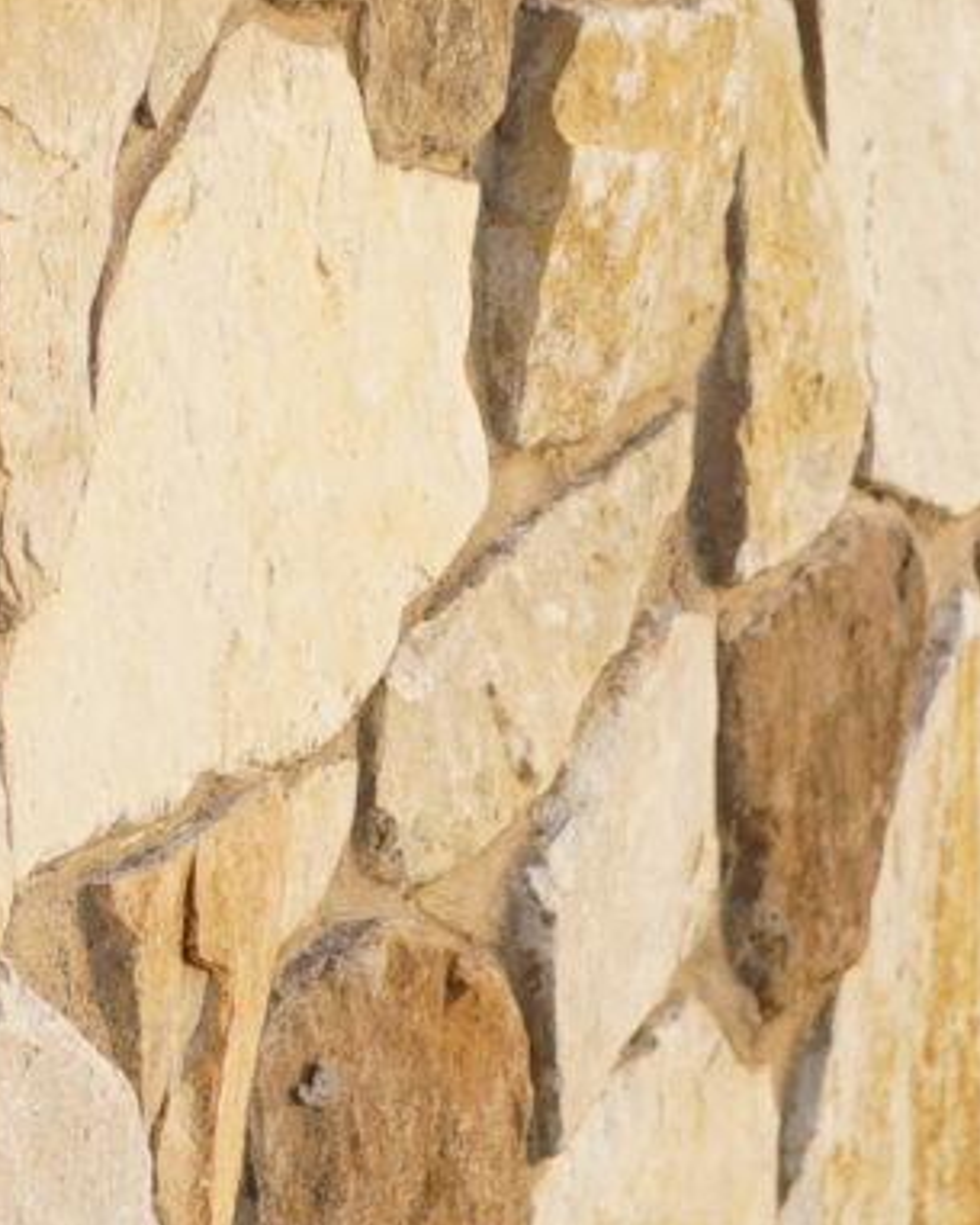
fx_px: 12576
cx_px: -450
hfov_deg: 4.4
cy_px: -469
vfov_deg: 5.5
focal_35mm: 347
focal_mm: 55
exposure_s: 1/160
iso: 100
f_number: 4
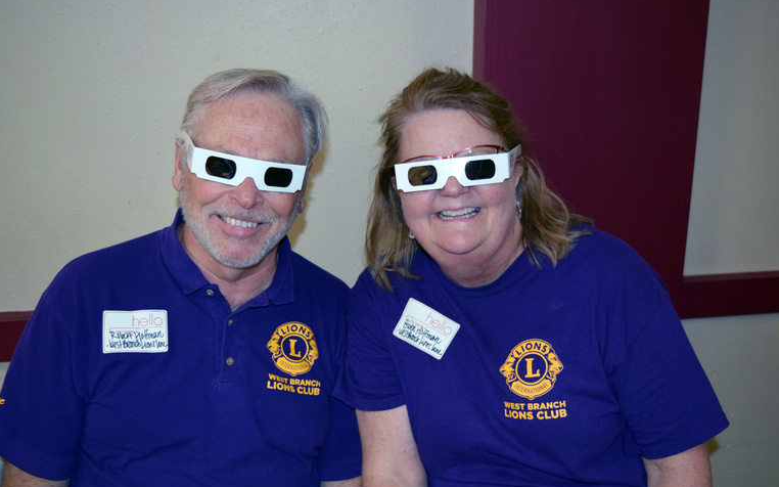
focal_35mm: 39
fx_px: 818
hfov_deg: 50.9
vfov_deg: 33.1
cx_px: 392
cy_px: 256
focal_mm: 25
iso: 1600
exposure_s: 1/60
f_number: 4
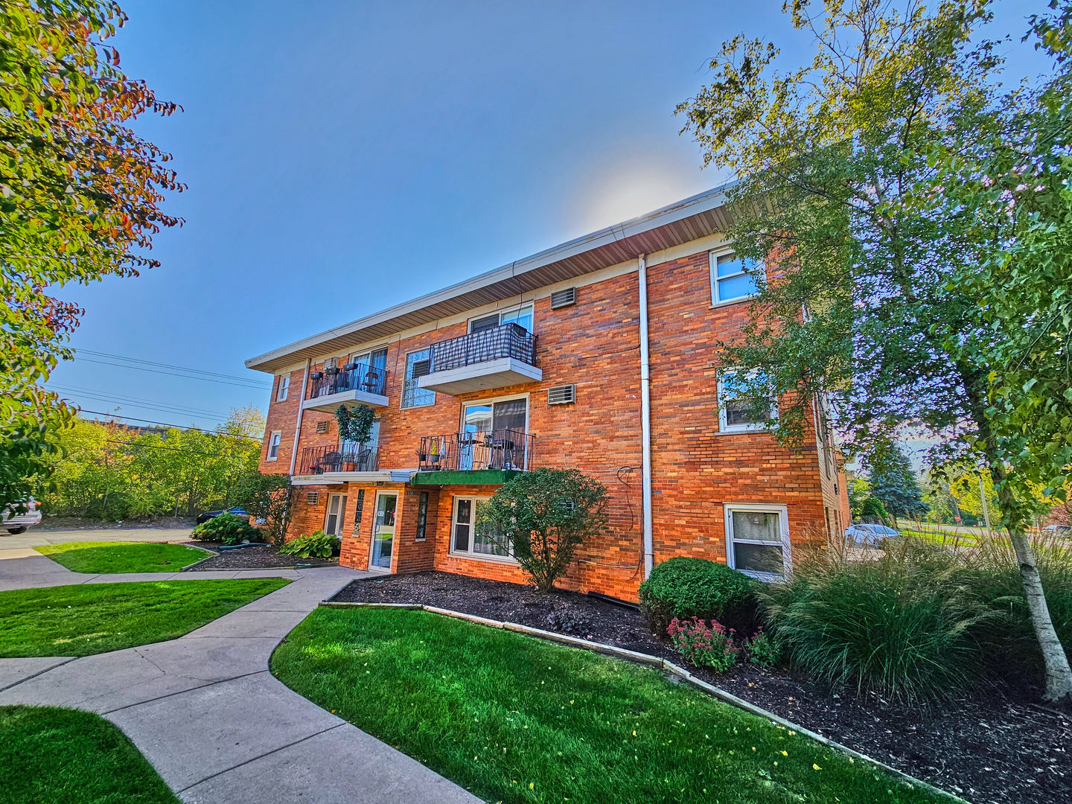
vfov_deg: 89.9
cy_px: 402
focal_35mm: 13
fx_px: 403
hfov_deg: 106.2
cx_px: 536
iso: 50
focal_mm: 2.2
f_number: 2.2
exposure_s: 1/1123
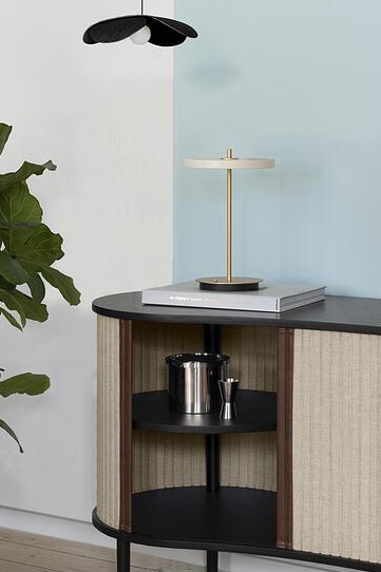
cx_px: 279
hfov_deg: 14.2
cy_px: 204
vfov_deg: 21.2
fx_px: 1525
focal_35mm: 96
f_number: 6.3
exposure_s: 1.6
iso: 125
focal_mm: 60
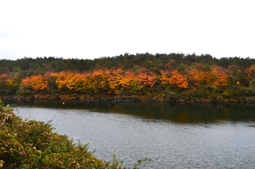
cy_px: 84
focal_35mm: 38
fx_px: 265
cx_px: 128
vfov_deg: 35.3
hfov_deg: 51.4
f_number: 6.3
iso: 320
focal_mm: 25
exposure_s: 1/20
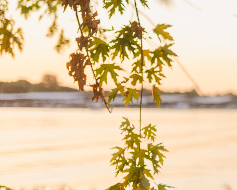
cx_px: 306
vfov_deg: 13.9
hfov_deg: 16.4
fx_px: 779
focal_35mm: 111
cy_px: 79
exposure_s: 1/1000
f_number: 2
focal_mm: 40
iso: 320
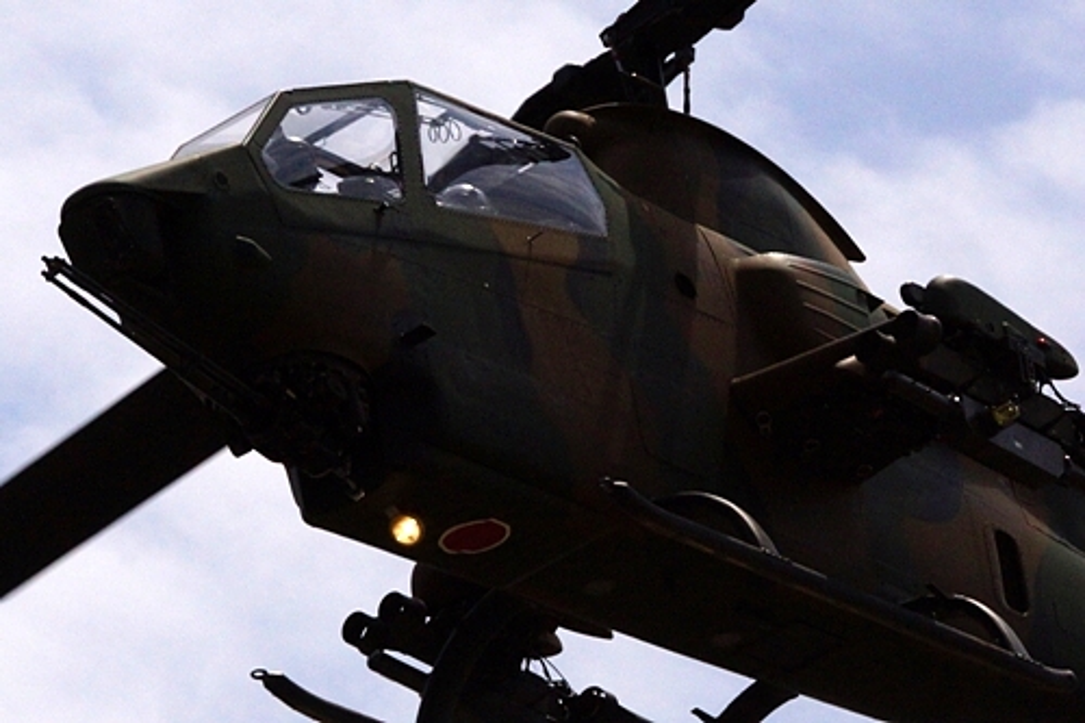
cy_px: 362
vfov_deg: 5.7
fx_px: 7231
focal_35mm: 240
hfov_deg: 8.6
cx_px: 542
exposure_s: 1/2500
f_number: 14
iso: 800
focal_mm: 160
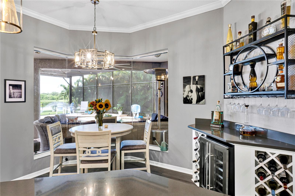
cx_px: 148
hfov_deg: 85.4
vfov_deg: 63.2
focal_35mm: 20
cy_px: 98
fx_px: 160
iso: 100
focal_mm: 13
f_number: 16
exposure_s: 1
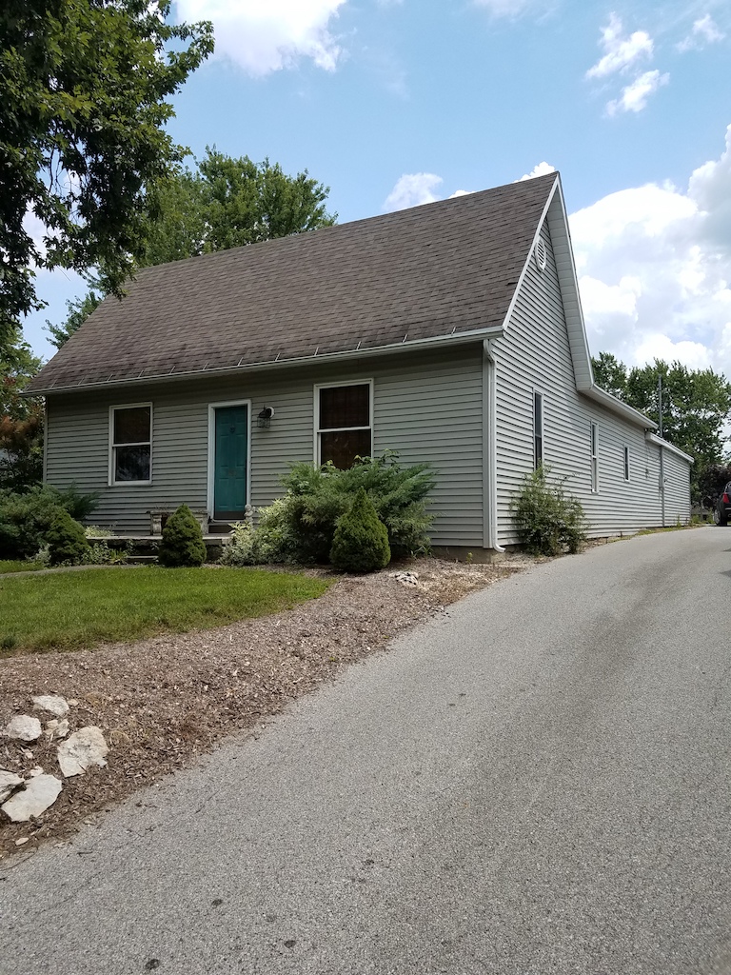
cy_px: 488
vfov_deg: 67.3
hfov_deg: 53.1
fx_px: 732
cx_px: 366
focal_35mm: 26
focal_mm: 4.2
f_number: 1.7
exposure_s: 1/1668
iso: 40
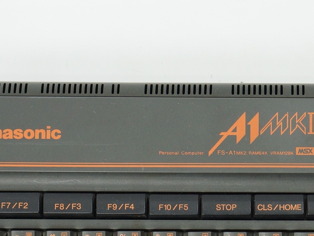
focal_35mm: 187
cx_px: 259
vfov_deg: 7.9
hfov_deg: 10.5
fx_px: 1697
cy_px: 250
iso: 800
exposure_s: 1/40
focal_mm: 50
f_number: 5.6
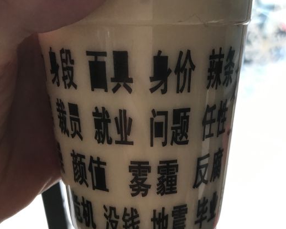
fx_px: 313
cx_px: 144
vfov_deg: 40.1
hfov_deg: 49.1
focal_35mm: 37
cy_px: 110
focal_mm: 3.99
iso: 40
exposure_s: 1/20
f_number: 1.8
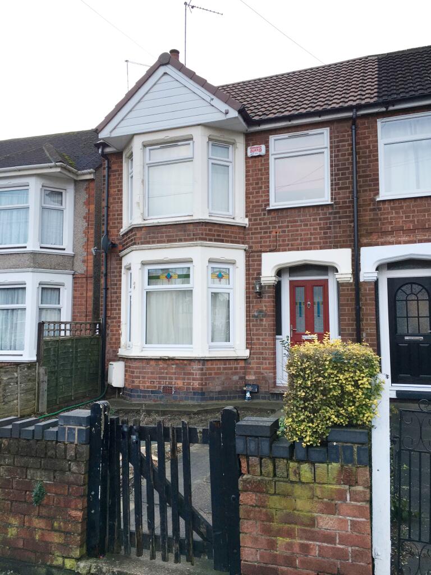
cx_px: 216
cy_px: 288
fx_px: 481
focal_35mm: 29
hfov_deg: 48.2
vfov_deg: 61.7
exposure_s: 1/50
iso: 32
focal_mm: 4.15
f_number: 2.2
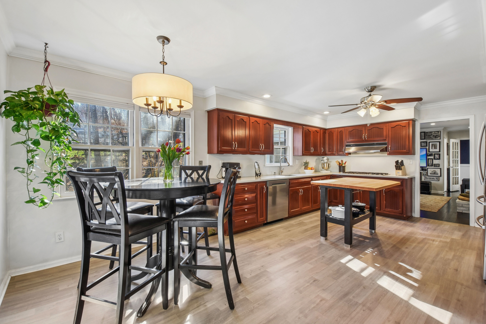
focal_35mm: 15
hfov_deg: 100.4
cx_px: 243
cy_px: 162
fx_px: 202
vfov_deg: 77.3
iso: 500
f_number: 8
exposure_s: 1/15
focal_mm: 10
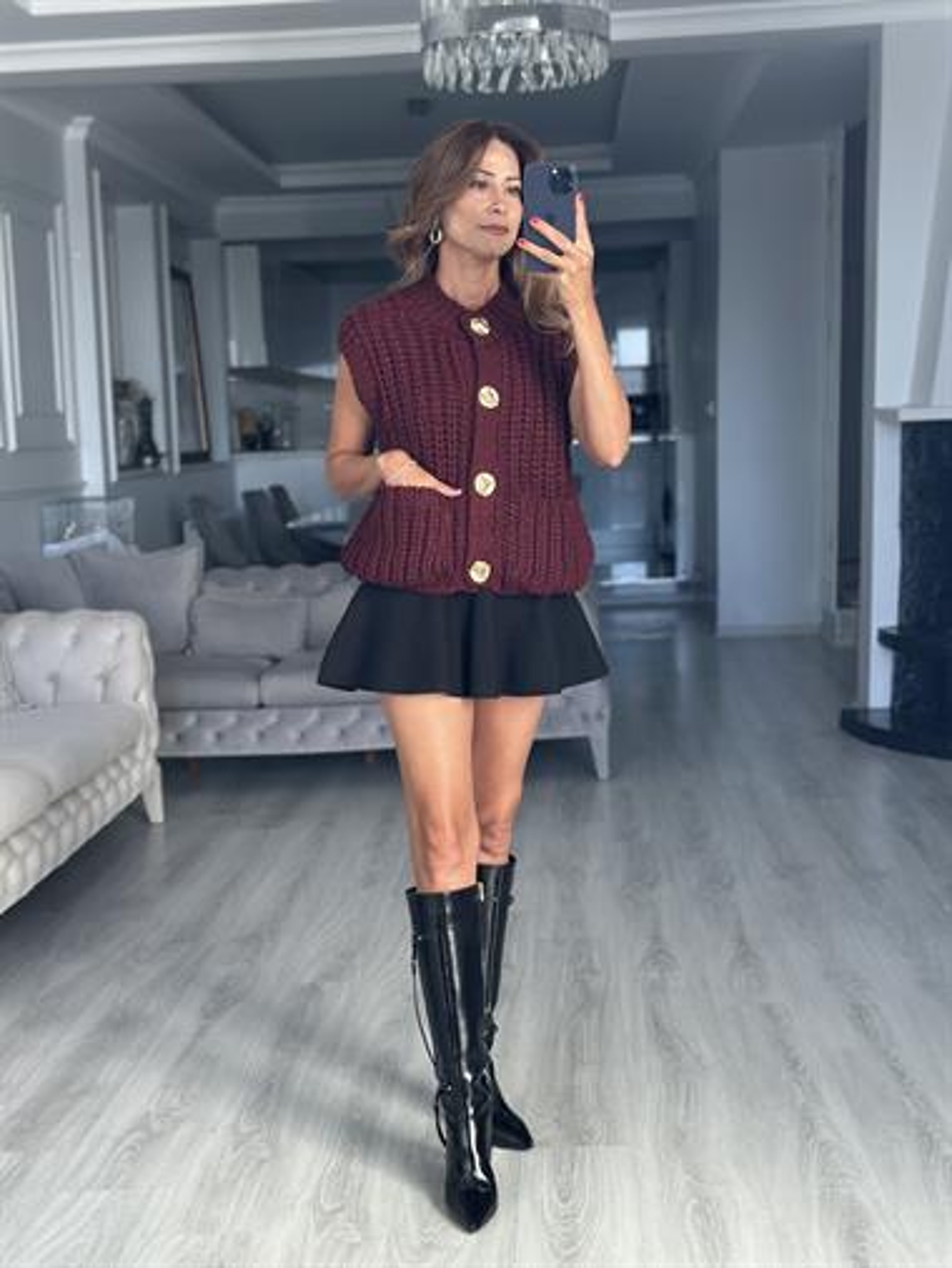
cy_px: 634
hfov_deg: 30.3
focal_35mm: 48
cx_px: 476
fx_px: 1759
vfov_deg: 39.6
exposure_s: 1/150
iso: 125
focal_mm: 6.86
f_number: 1.78
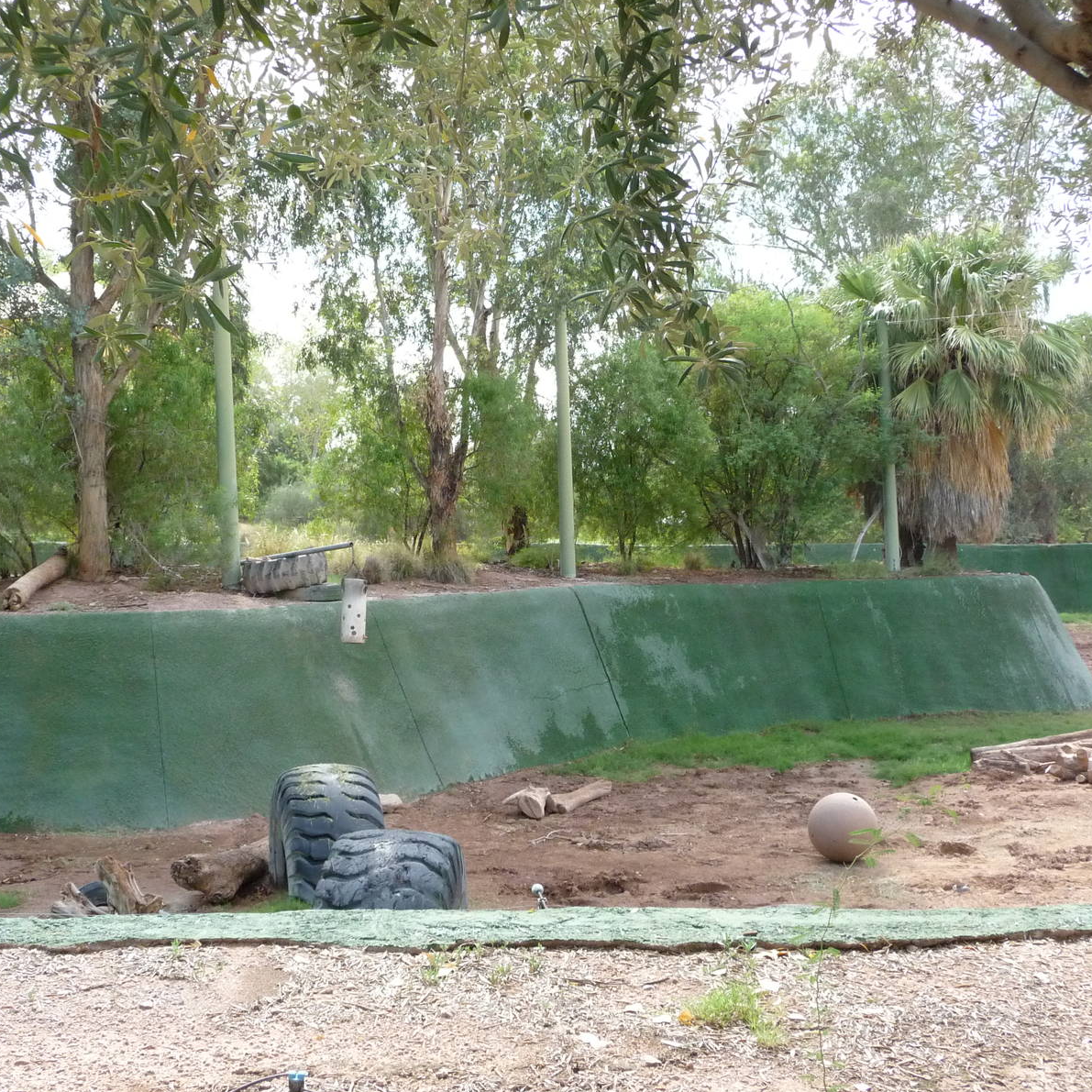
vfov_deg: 43.9
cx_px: 530
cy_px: 546
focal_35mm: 38
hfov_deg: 43.9
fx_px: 1356
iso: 320
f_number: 3.5
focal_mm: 5.3
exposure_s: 1/500
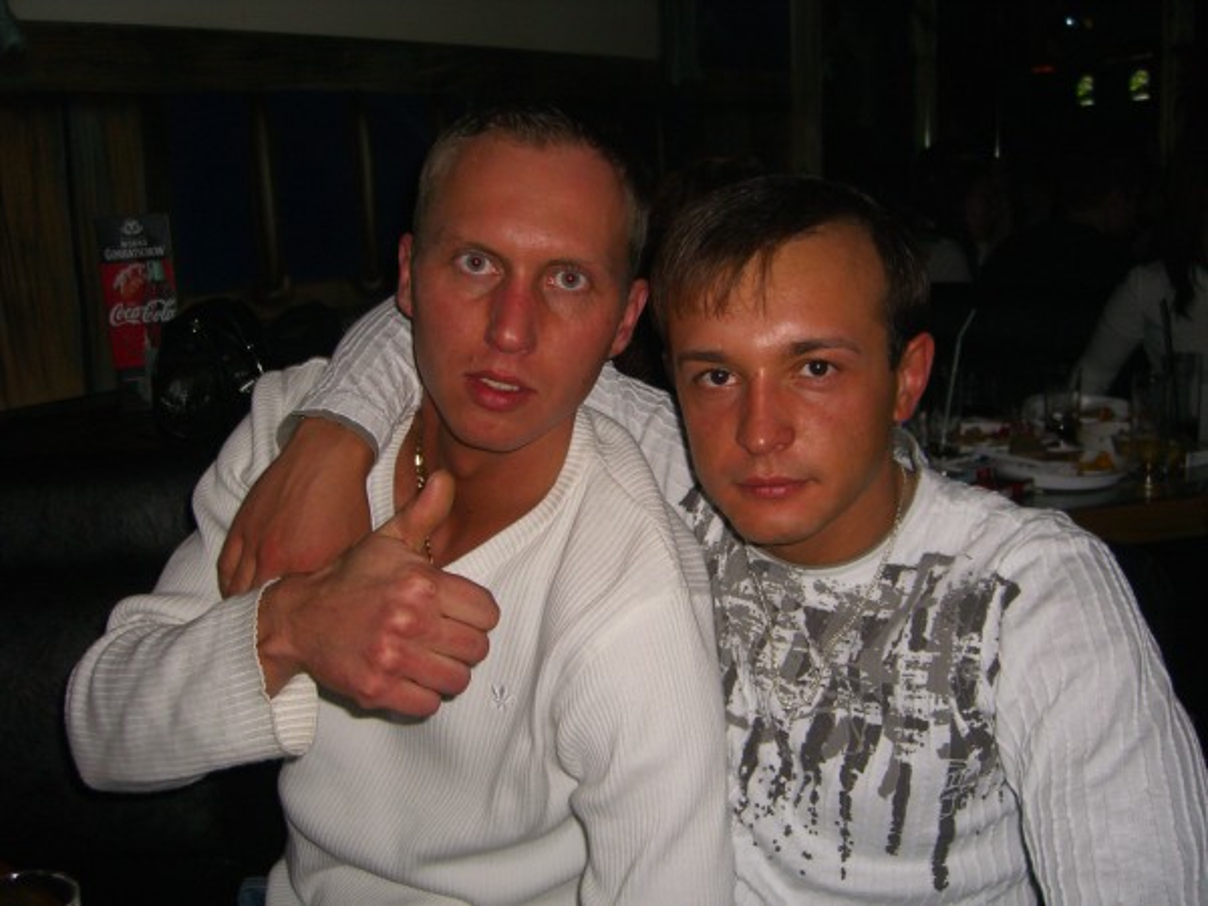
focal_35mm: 38
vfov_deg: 37.7
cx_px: 604
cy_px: 453
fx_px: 1326
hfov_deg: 49.0
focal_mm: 7.9
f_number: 2.8
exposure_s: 1/60
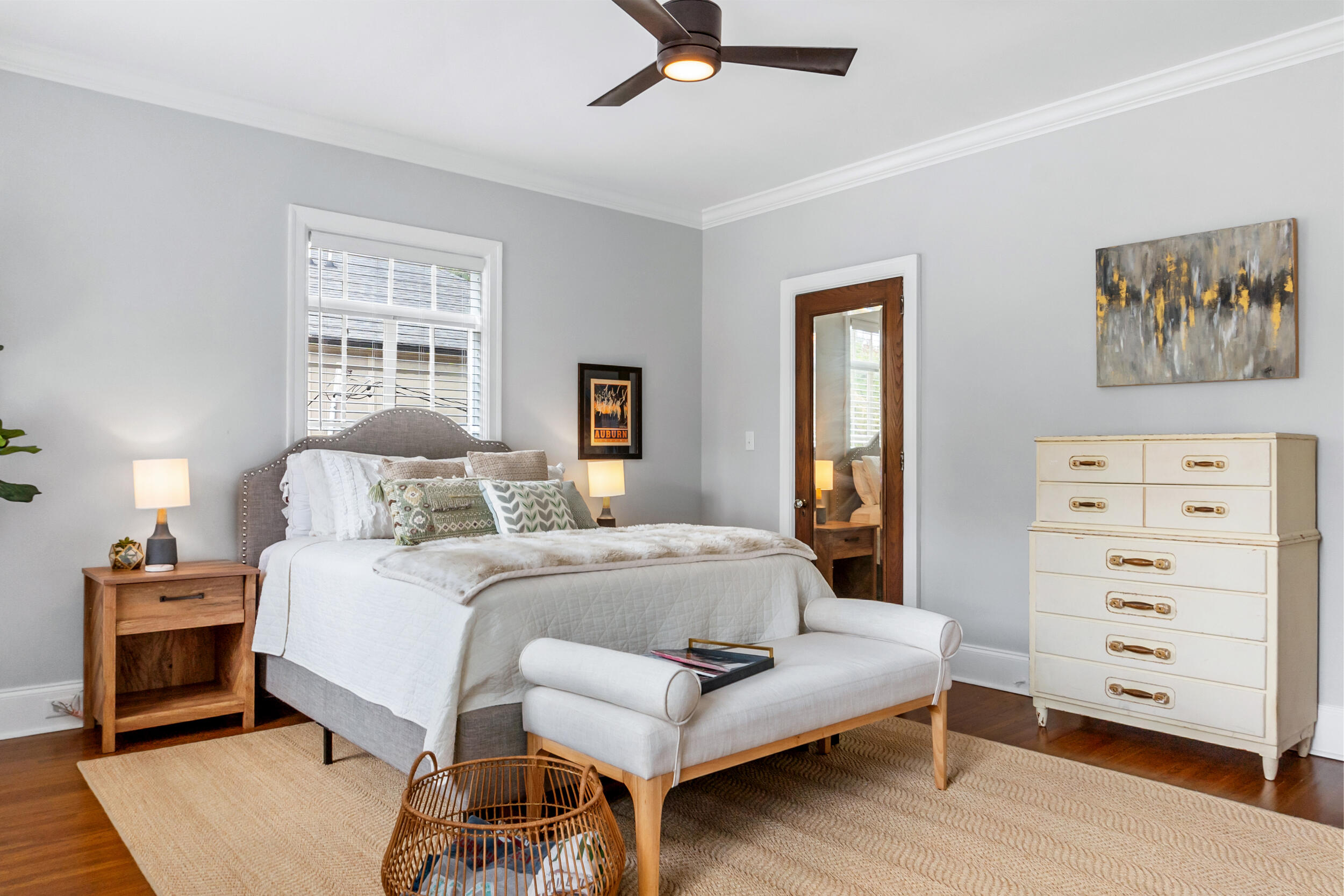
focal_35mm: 24
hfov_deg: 73.7
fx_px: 896
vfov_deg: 53.1
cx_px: 672
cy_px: 448
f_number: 9
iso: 250
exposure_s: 1/25
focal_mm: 16
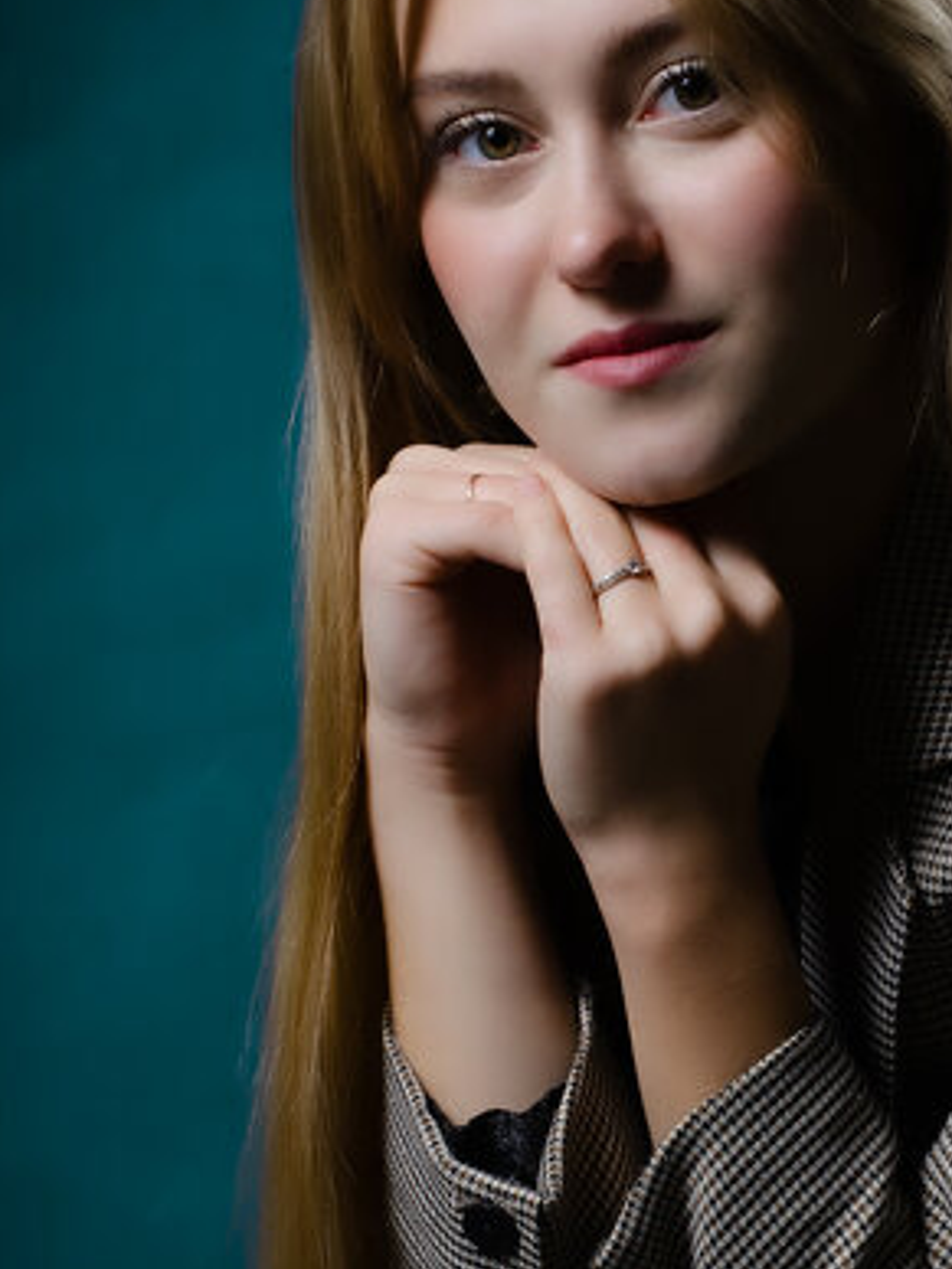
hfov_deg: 6.1
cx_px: 728
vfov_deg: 8.1
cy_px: 865
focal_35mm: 244
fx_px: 8947
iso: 100
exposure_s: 1/250
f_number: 6.3
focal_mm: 82
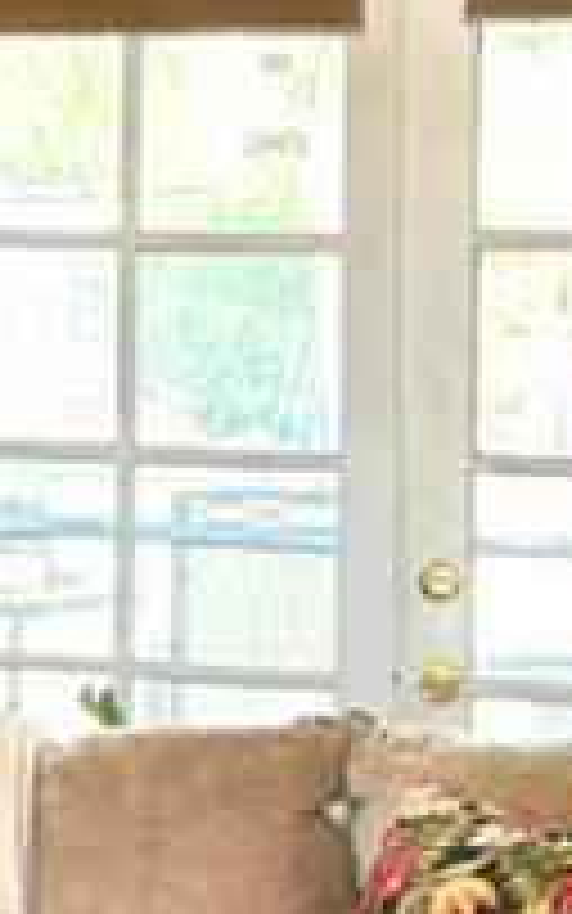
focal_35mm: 188
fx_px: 4686
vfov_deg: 11.1
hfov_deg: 6.7
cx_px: -739
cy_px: 281
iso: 200
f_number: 1.78
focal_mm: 6.76
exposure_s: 1/76
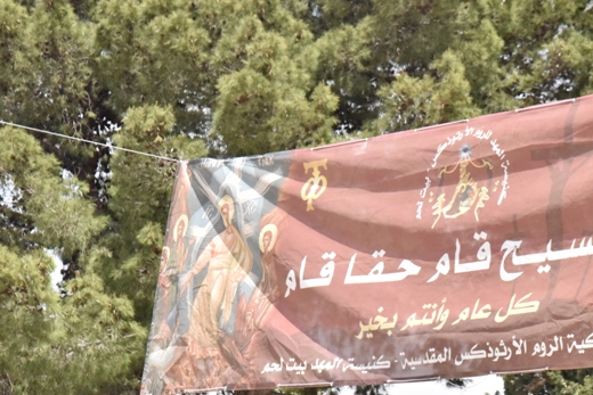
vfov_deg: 7.3
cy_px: 297
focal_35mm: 187
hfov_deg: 11.0
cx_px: 437
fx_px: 3081
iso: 5000
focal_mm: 95
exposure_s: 1/8000
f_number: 10
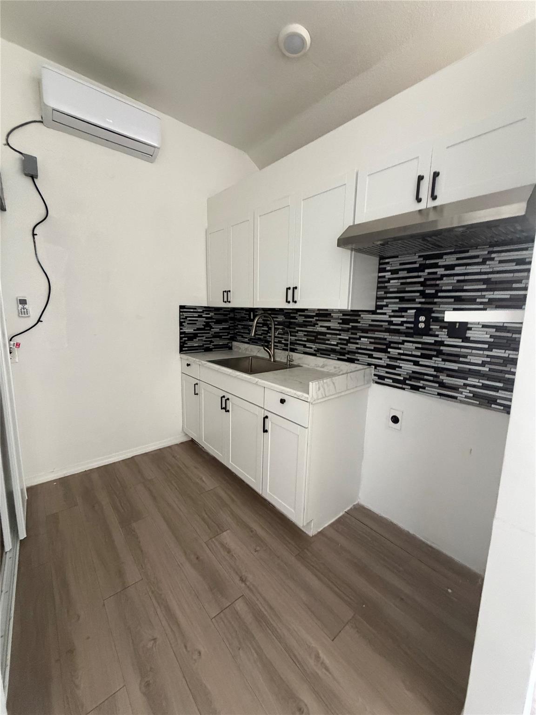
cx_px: 268
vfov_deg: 102.1
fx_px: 289
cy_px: 358
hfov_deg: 85.7
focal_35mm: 14
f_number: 2.2
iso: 500
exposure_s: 1/60
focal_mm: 2.22
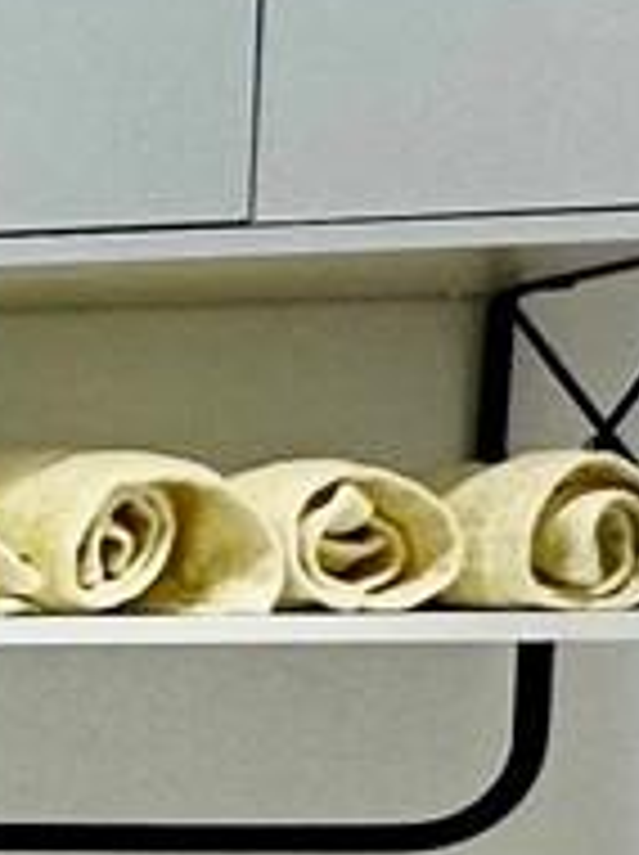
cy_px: 909
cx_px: -1796
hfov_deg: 8.2
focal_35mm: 118
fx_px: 2911
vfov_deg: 16.3
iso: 125
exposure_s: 1/120
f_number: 2.2
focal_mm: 2.22
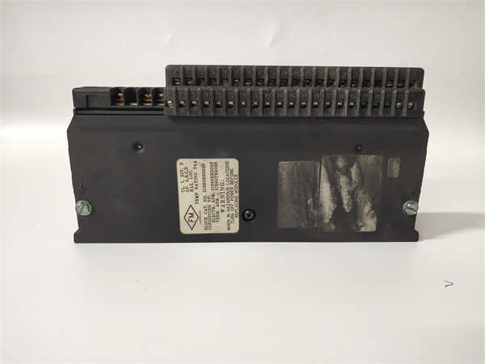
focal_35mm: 26
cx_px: 242
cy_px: 182
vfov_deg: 53.1
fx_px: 364
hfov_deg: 67.3
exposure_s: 1/33
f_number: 2
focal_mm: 3.87
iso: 423
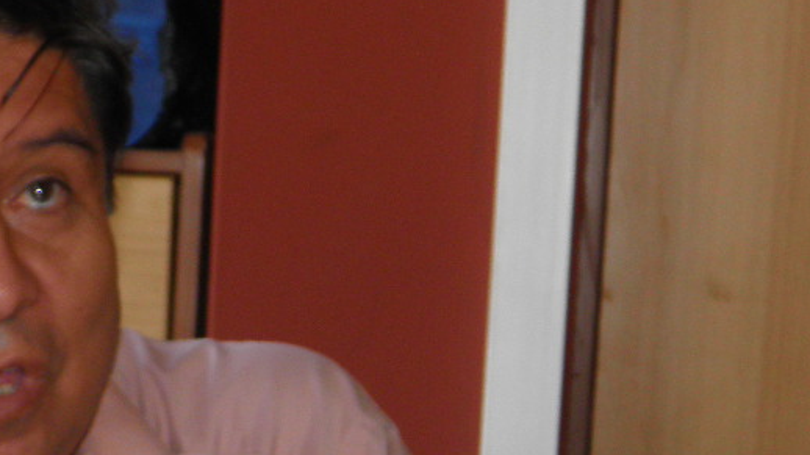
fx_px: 2834
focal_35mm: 132
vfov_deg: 9.1
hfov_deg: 16.1
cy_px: 519
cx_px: 75
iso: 100
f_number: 3.5
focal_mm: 8.9
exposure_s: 1/80
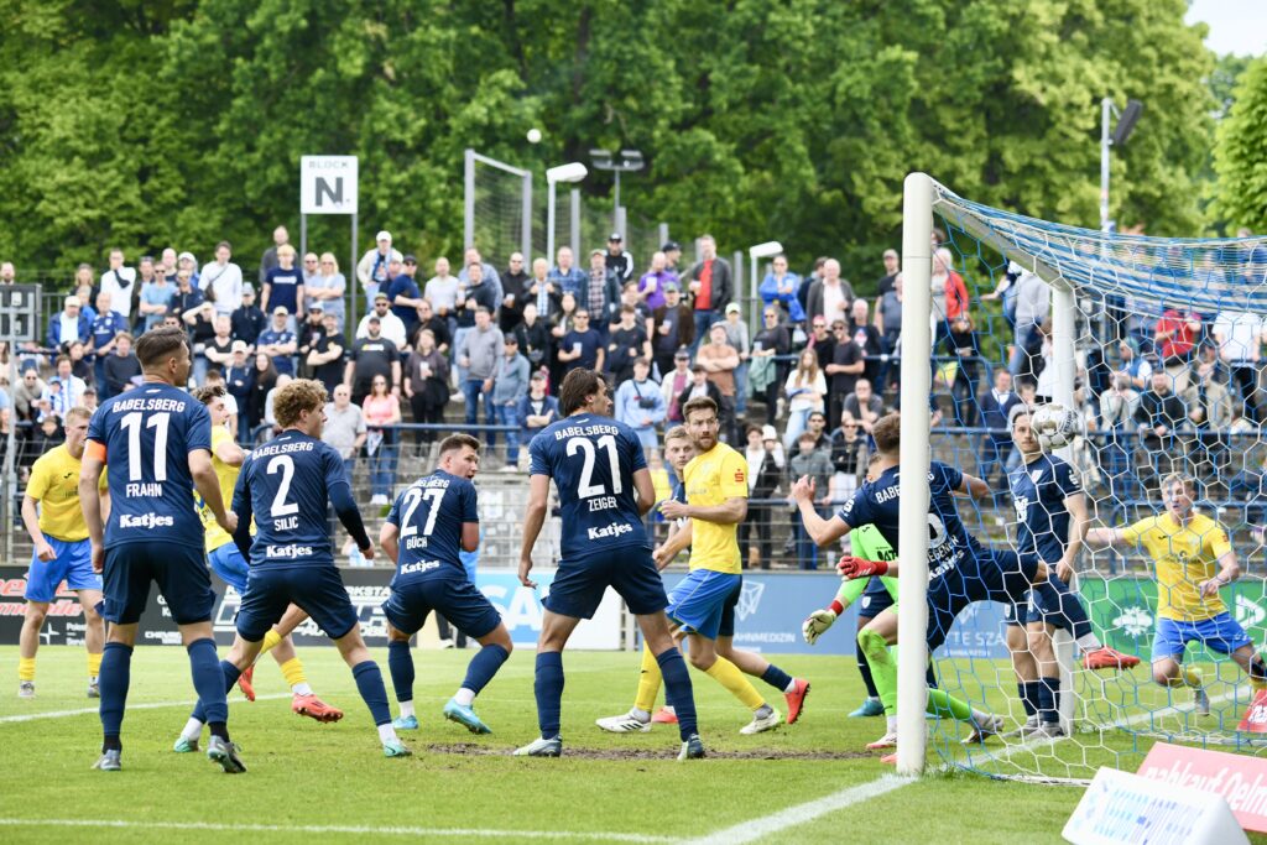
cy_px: 422
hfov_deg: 14.7
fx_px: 4928
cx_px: 634
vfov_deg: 9.8
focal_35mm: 140
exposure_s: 1/1600
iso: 1250
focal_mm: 140
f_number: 5
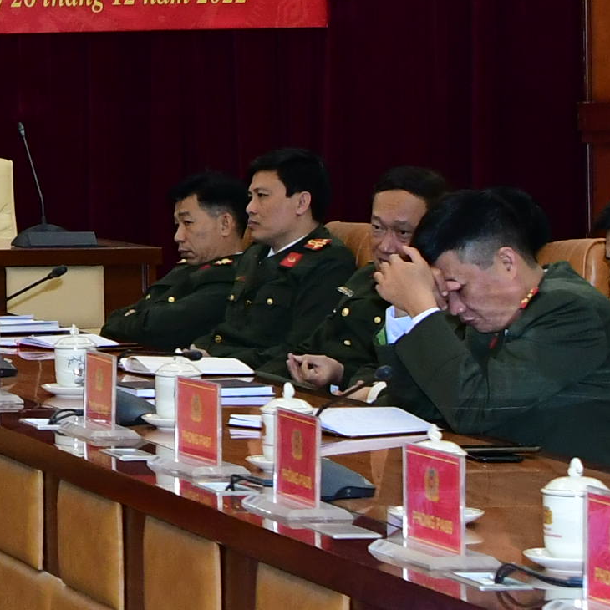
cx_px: -845
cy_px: 55
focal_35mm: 211
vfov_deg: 8.2
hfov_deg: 7.7
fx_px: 4215
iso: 1250
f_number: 3.5
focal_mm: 29
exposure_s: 1/200
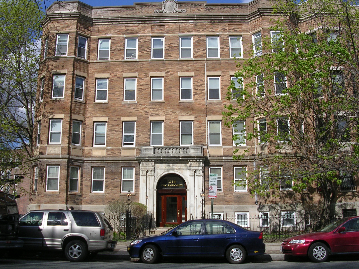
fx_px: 394
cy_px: 134
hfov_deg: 49.0
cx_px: 180
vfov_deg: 37.7
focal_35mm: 38
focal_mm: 5.8
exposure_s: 1/400
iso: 50
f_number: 5.6
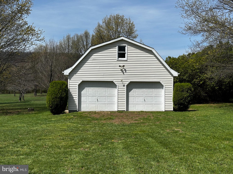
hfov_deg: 39.7
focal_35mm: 48
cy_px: 87
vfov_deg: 30.3
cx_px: 116
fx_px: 323
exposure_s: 1/5556
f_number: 1.78
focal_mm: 6.86
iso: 64
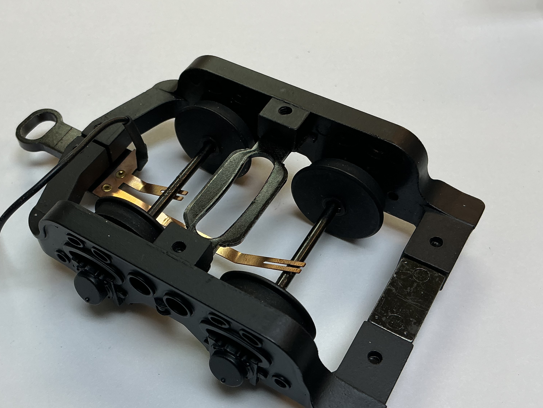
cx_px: 204
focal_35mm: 39
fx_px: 612
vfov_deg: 36.7
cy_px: 235
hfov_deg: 47.4
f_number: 1.8
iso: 32
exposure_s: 1/100
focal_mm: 3
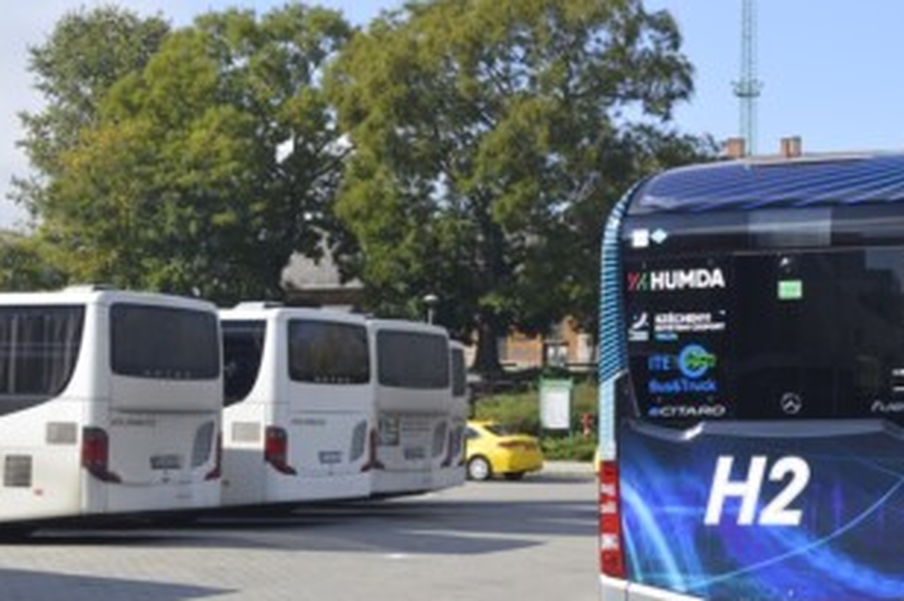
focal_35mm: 75
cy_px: 254
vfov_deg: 18.2
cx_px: 778
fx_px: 1882
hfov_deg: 26.3
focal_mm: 22
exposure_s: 1/250
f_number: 8
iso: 100
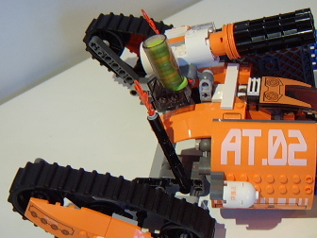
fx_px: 540
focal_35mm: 59
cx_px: 277
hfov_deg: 31.4
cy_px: 128
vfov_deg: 24.8
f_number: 2.7
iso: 100
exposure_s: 1/21
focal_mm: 8.13
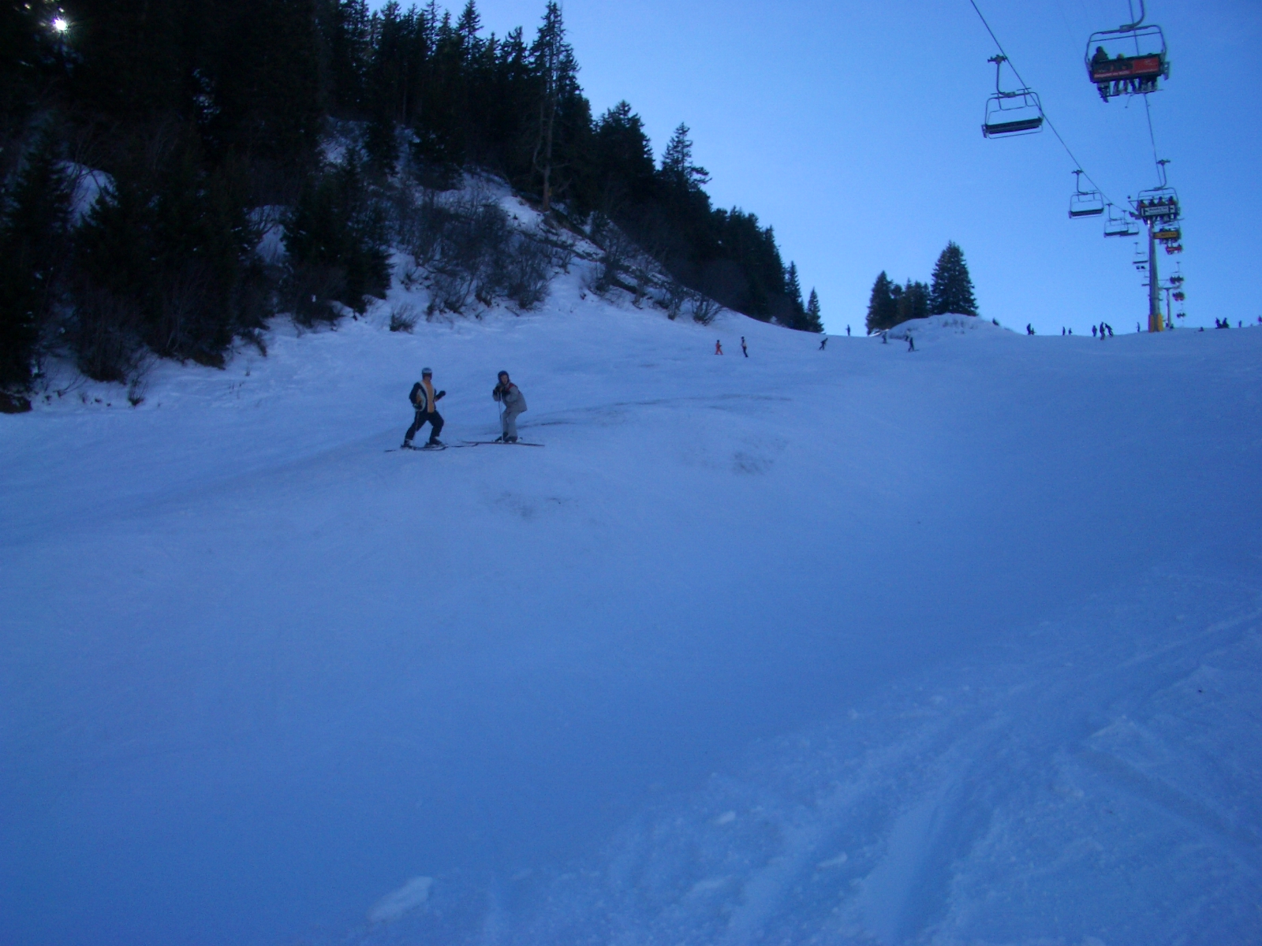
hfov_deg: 52.6
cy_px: 473
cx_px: 631
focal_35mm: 35
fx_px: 1276
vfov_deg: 40.7
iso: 50
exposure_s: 1/640
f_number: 4.3
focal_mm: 5.8
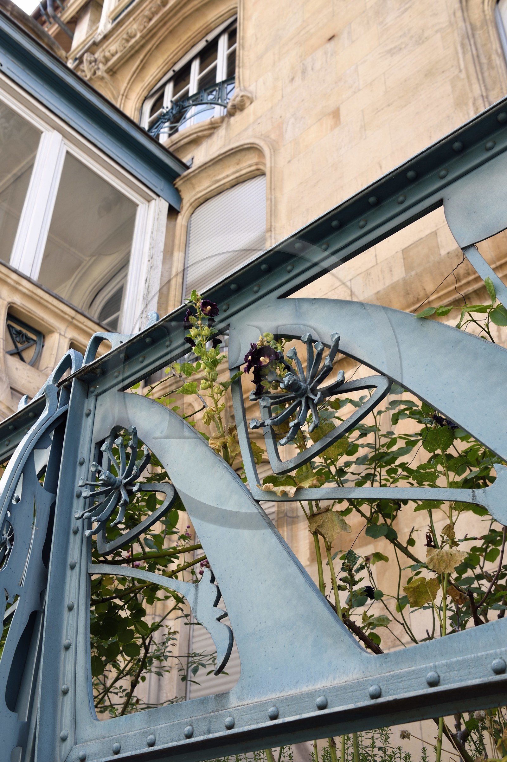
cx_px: 254
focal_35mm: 38
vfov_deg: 50.7
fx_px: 804
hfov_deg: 35.0
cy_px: 381
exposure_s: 1/100
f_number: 9
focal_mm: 38
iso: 200
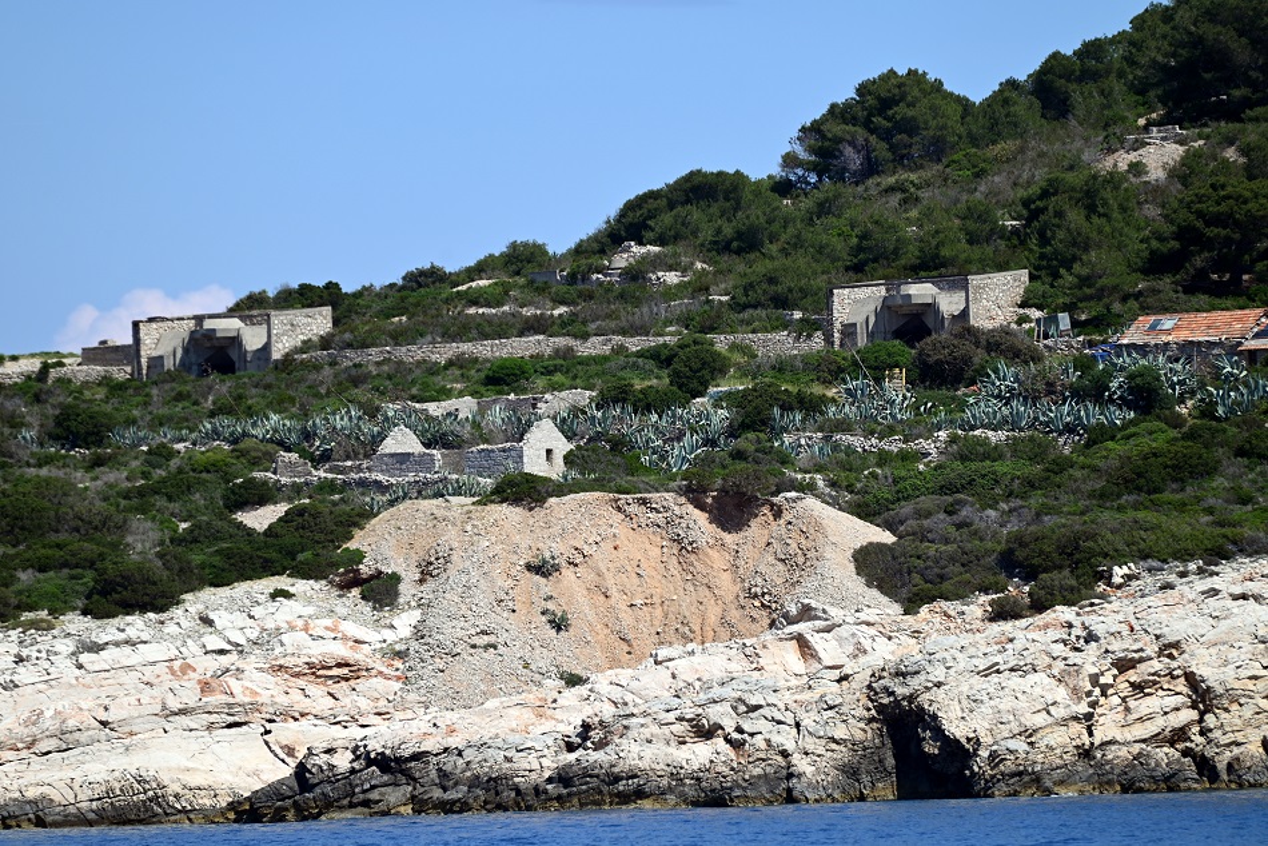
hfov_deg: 6.9
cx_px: 634
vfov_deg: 4.6
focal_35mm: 300
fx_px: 10569
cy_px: 423
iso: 180
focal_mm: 300
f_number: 5.6
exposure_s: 1/1000
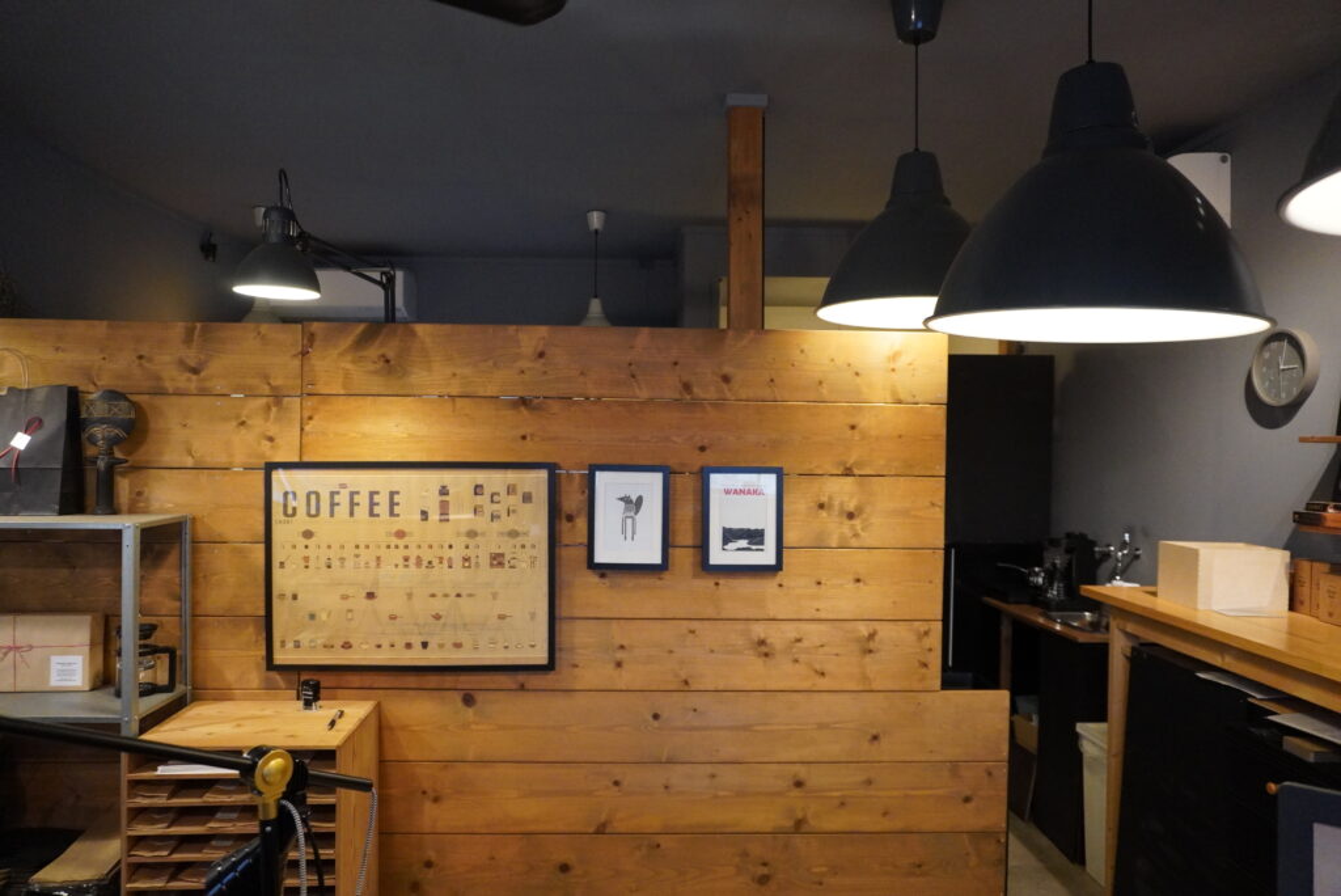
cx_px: 670
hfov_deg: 73.7
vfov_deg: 53.2
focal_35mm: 24
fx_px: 894
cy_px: 448
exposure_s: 1/160
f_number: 3.5
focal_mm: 16
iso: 4000
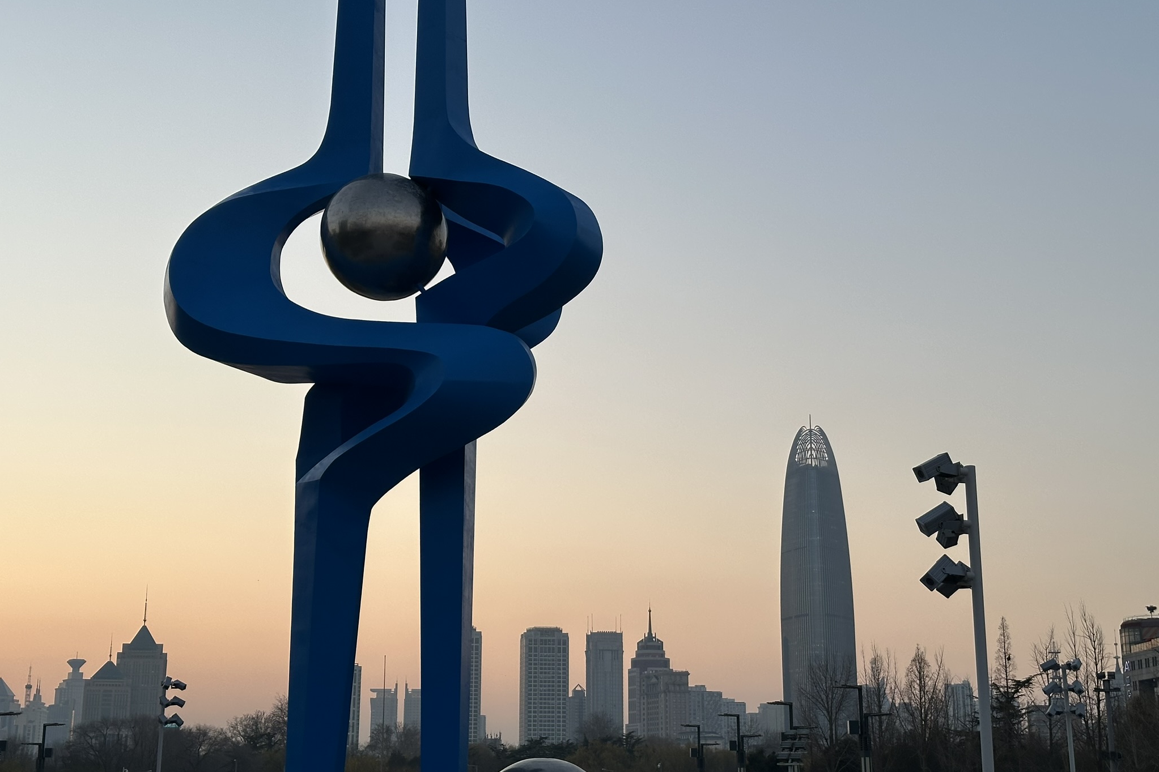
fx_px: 1609
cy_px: 411
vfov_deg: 27.0
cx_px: 579
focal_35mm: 50
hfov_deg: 39.6
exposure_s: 1/379
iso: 64
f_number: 1.78
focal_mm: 6.86
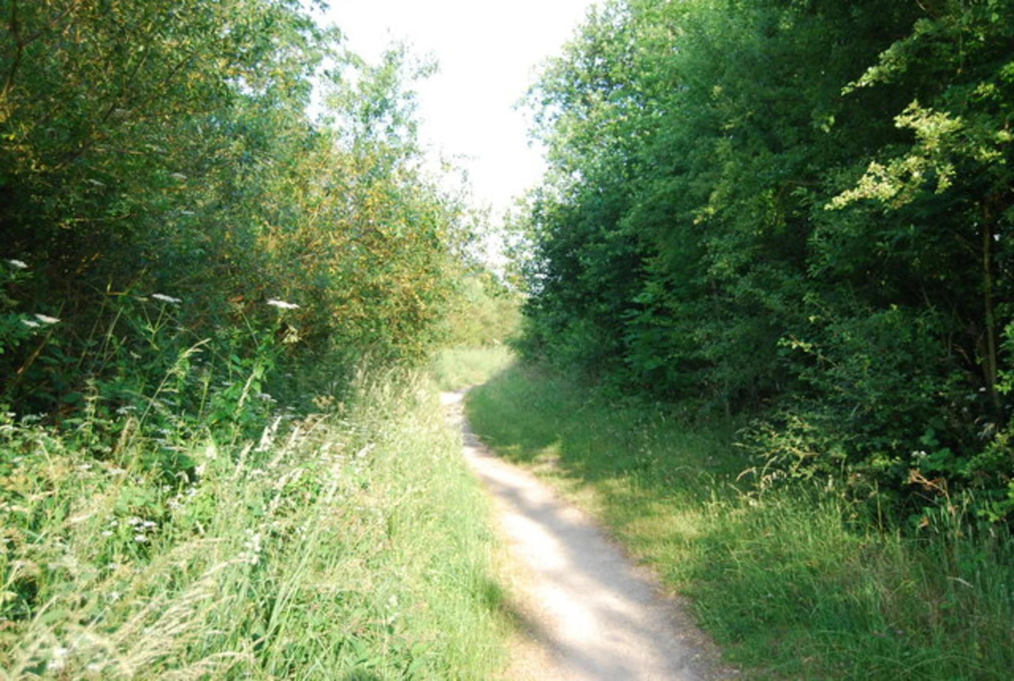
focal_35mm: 39
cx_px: 507
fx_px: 1101
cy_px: 340
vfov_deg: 34.4
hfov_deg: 49.4
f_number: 4.2
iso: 450
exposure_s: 1/500
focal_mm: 26
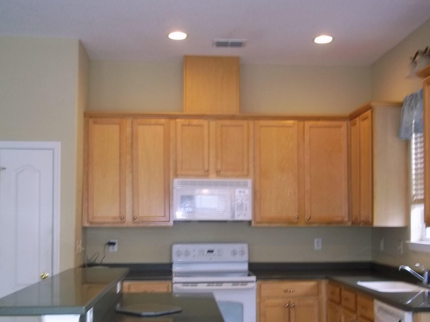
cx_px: 224
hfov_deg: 40.4
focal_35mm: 47
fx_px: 584
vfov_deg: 30.7
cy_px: 207
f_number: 3.1
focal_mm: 6.5
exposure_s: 1/40
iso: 160
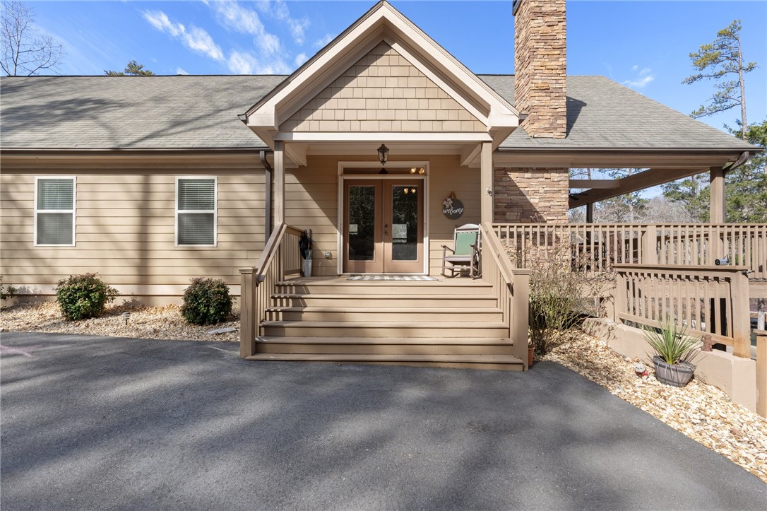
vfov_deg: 73.7
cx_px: 384
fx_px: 341
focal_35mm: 16
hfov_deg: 96.8
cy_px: 256
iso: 200
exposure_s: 1/100
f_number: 8
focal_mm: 16
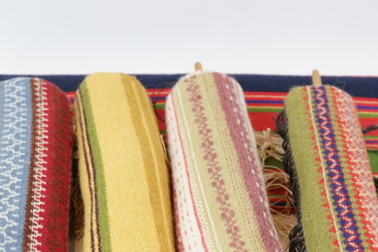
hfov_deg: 24.7
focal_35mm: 82
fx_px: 861
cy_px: 241
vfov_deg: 16.4
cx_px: 248
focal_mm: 41
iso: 100
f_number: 4.5
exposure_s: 1/60
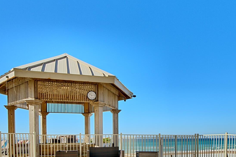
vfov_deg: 36.9
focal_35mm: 33
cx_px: 137
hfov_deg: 56.9
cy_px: 148
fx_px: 216
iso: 100
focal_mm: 12
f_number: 8
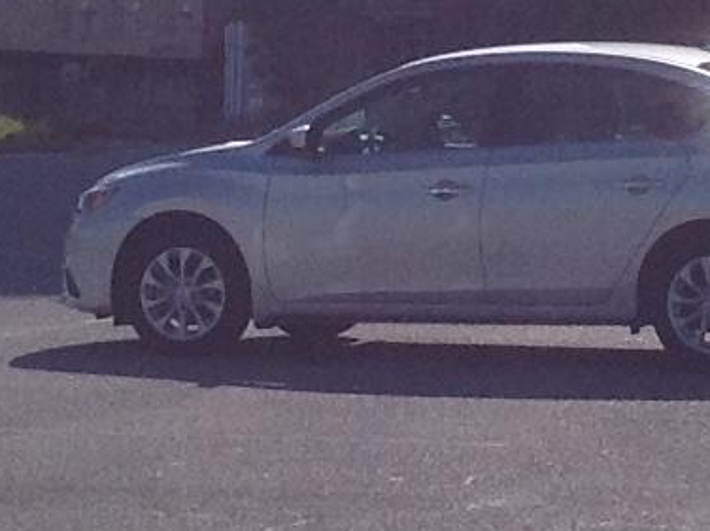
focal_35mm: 241
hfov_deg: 8.2
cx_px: 353
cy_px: -34
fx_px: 4937
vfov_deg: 6.1
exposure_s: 1/4329
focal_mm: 4.28
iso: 50
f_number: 2.4
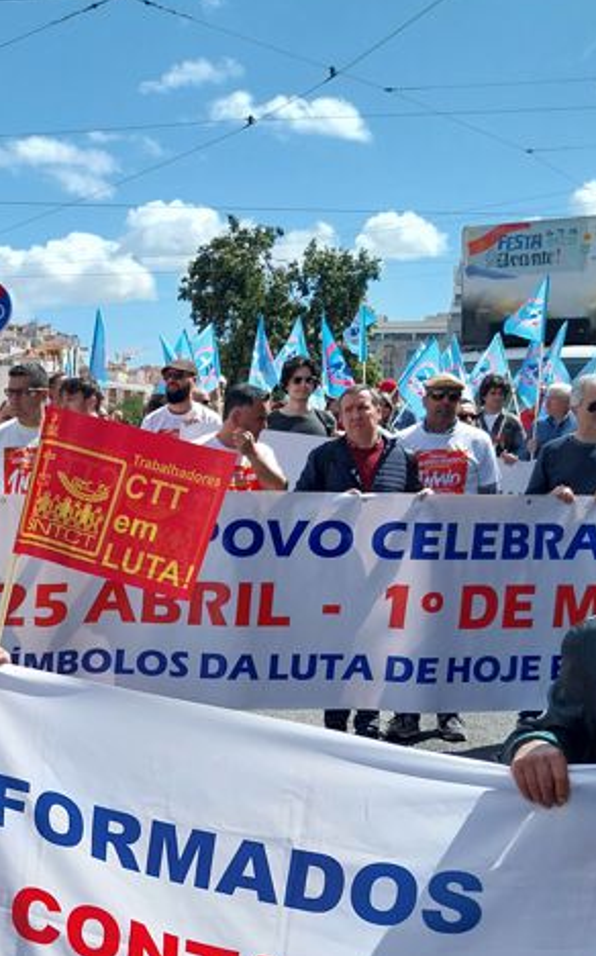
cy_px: 661
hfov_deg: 23.1
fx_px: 1379
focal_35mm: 53
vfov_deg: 37.7
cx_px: -33
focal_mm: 4
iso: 25
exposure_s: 1/931
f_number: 1.8
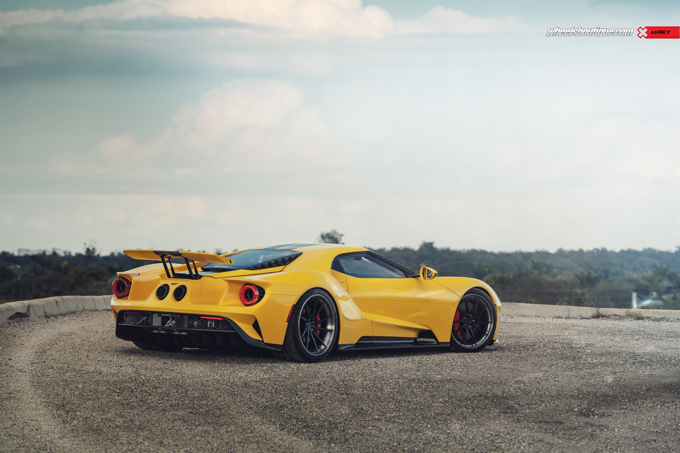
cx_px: 340
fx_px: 3249
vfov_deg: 8.0
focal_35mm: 172
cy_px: 226
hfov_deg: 11.9
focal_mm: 172
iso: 100
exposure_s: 1/125
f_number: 5.6
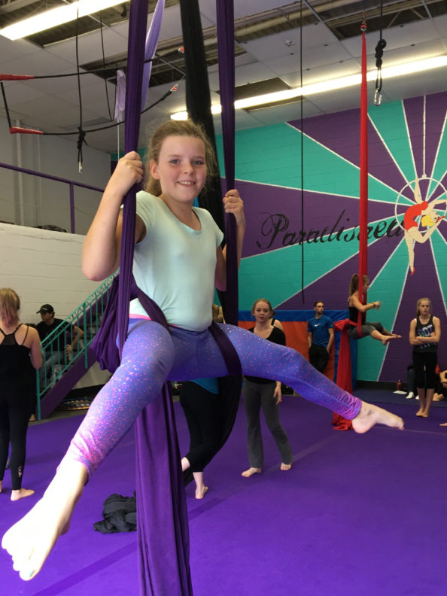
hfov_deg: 42.9
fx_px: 568
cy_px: 338
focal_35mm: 33
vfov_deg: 55.2
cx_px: 248
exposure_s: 1/30
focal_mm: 4.15
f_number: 2.2
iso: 100
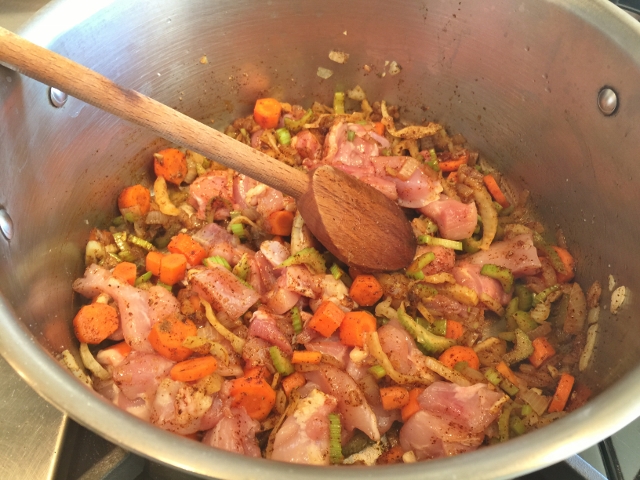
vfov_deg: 48.2
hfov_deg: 61.7
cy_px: 240
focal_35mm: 29
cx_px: 320
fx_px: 536
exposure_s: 1/15
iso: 32
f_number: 2.2
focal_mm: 4.15
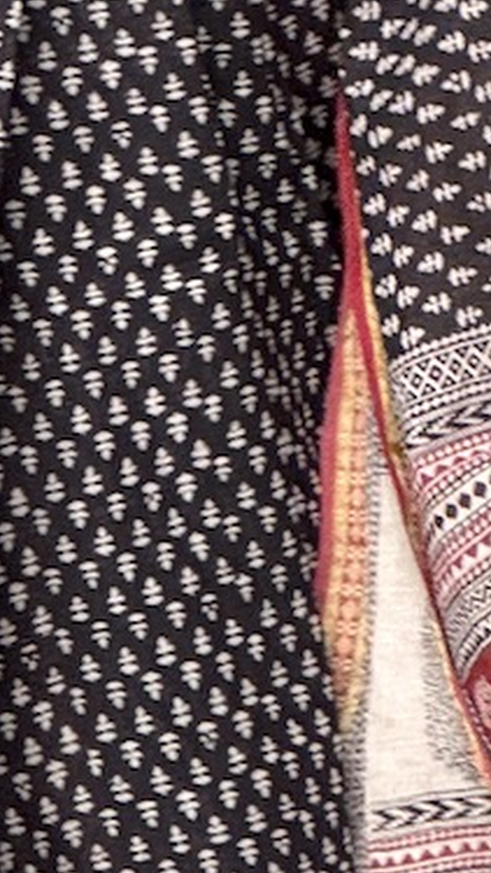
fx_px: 7359
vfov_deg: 6.8
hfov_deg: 3.8
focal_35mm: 318
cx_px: 148
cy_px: -49
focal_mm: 9
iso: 640
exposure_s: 1/60
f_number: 2.8
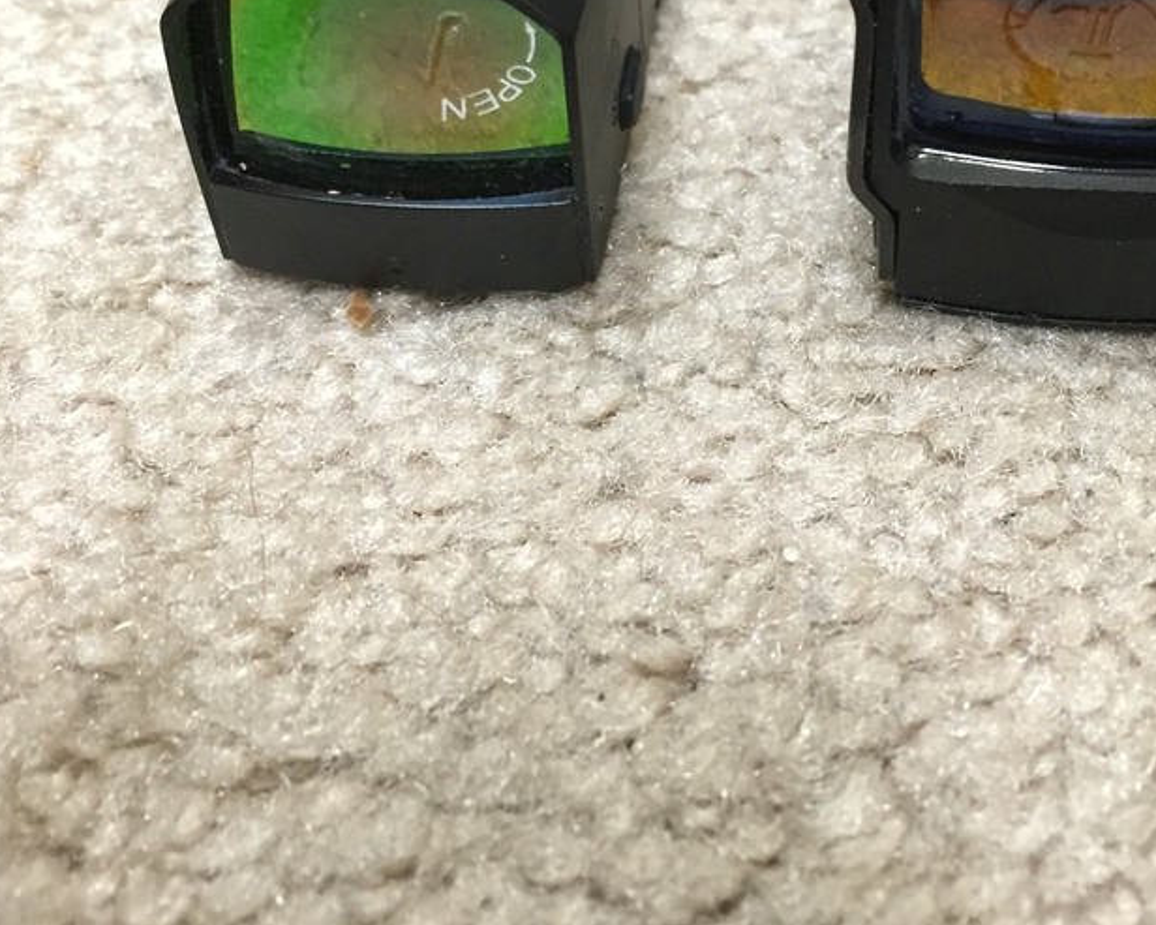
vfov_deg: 30.1
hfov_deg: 37.8
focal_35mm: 49
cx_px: 722
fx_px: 1677
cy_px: 191
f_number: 2.2
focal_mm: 4.15
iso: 250
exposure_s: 1/15
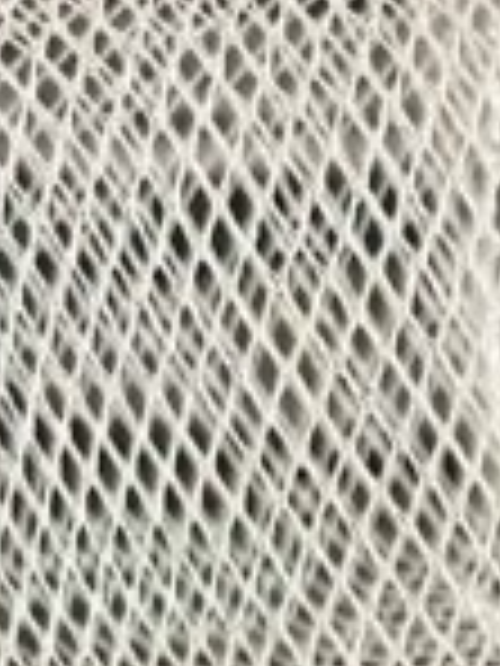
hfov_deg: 8.1
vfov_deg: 9.0
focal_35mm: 180
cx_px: 725
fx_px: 3467
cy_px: 1958
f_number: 1.5
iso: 125
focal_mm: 5.7
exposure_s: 1/95
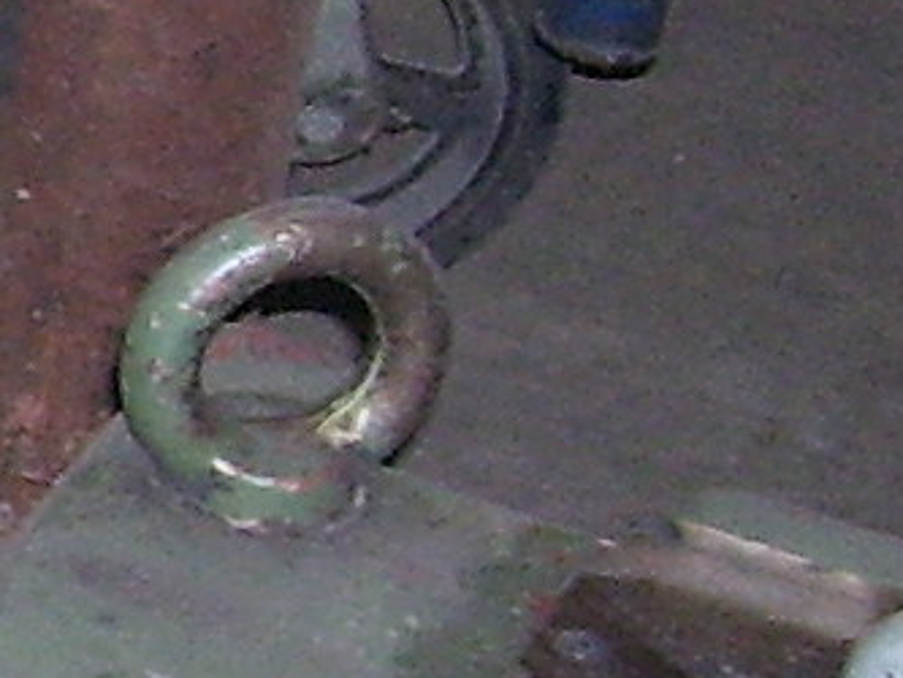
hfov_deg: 6.7
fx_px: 6863
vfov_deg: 5.6
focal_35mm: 263
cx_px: -1974
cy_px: -41
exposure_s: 1/60
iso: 125
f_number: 2.7
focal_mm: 5.6
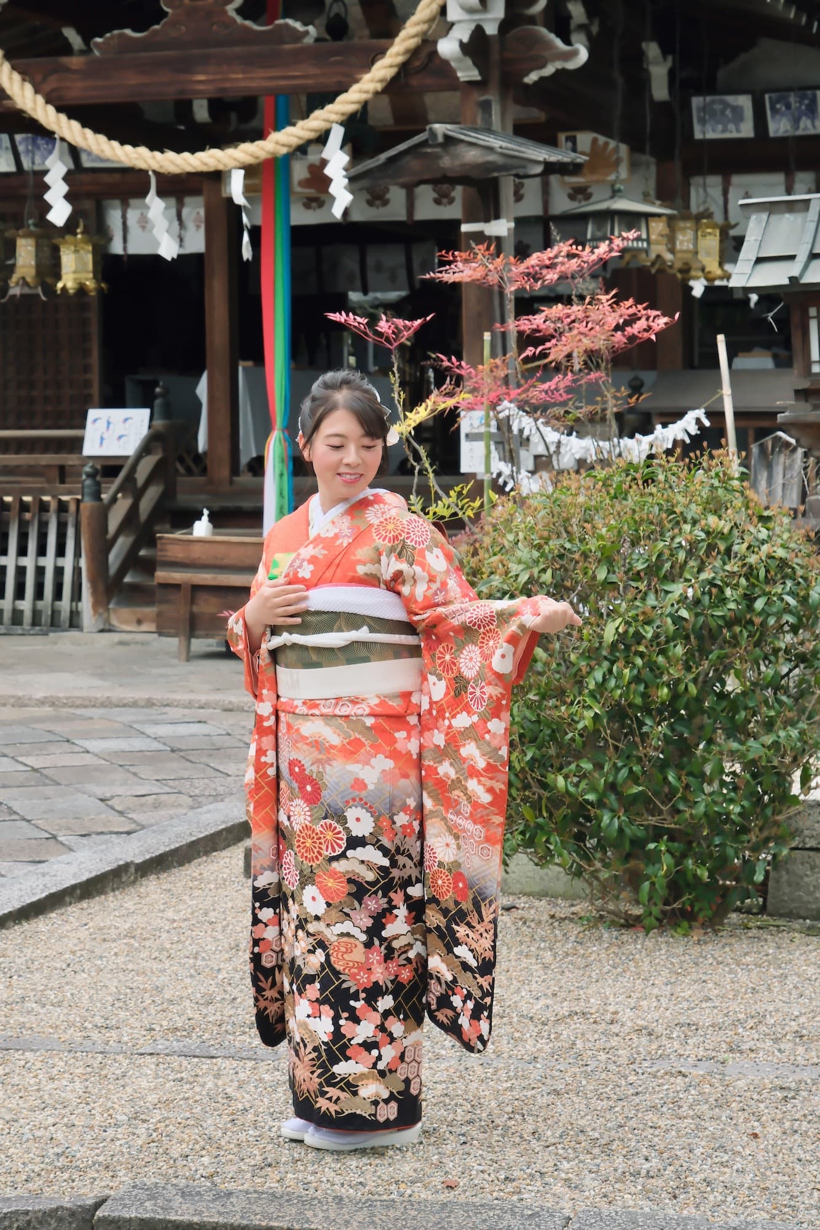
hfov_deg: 18.7
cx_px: 410
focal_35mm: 73
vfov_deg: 27.7
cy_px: 615
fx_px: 2493
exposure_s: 1/250
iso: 800
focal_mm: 48.5
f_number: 7.1
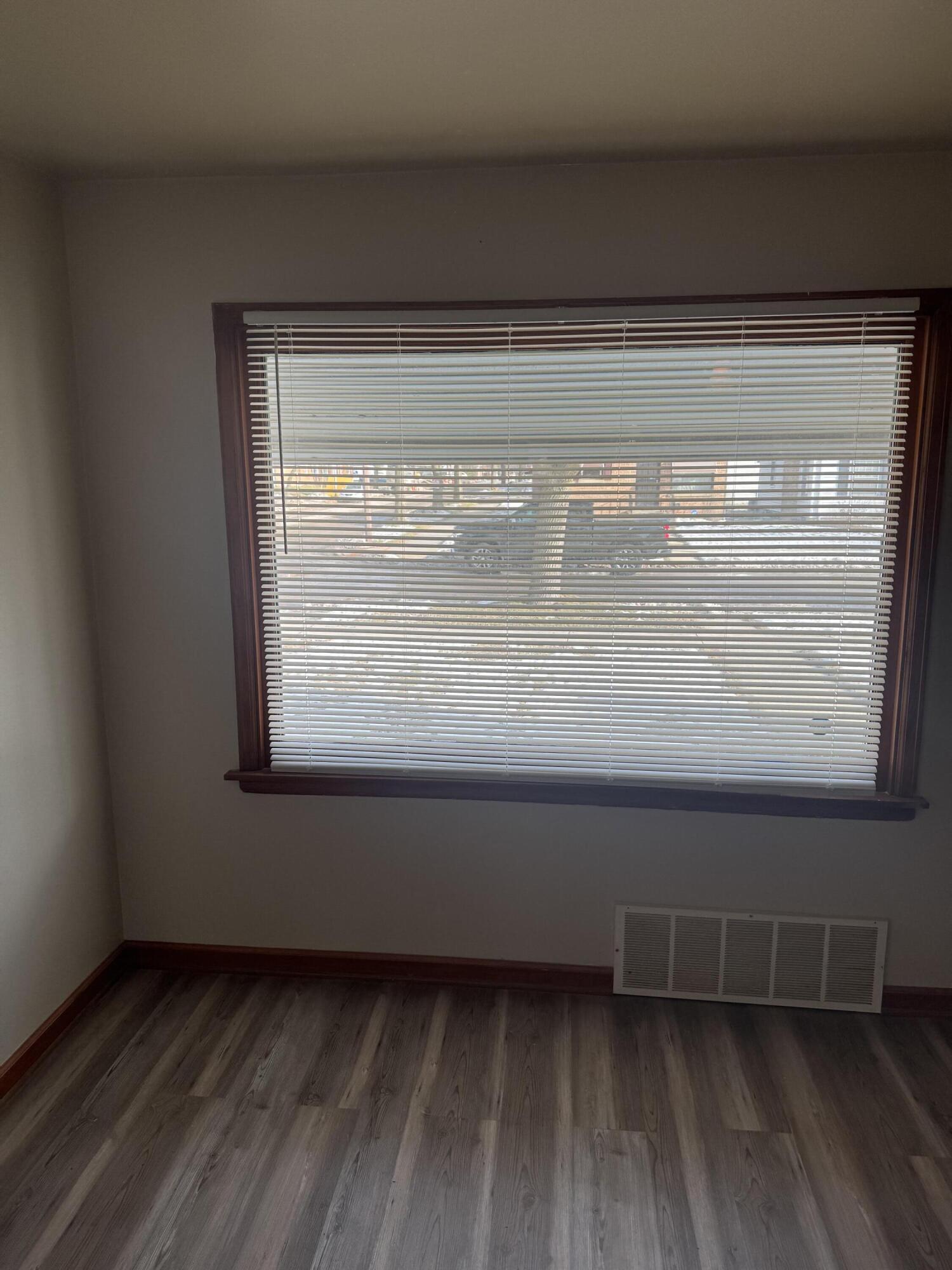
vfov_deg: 71.6
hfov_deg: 56.8
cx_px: 476
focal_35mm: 24
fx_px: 880
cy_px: 635
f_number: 1.78
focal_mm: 6.76
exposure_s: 1/390
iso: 80
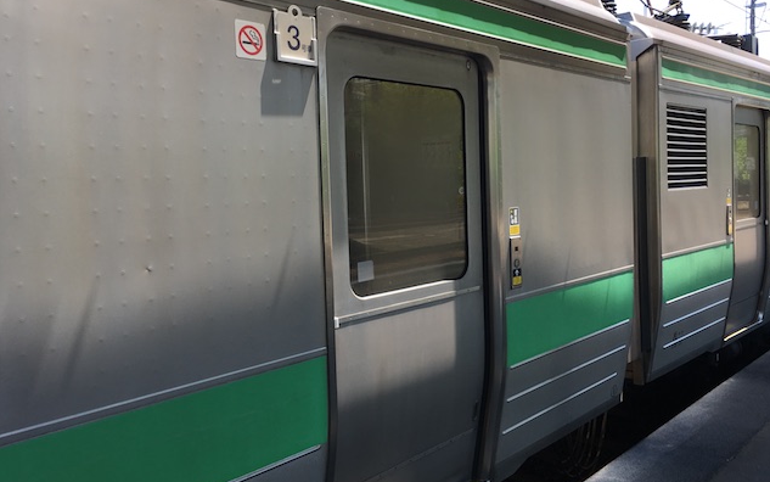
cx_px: 412
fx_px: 693
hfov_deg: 58.1
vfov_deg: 38.3
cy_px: 217
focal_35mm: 33
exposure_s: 1/250
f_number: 2.2
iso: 25
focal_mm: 4.15
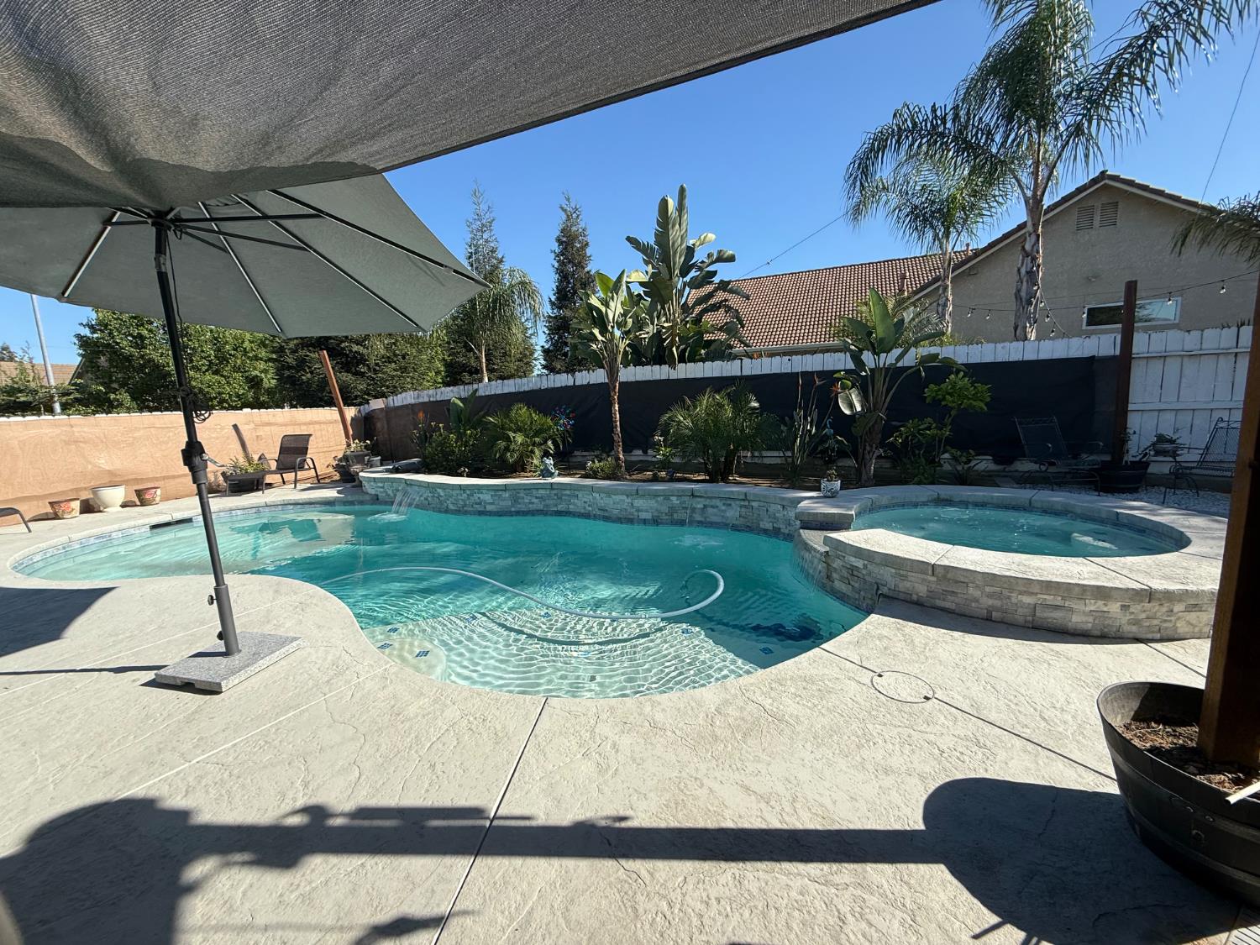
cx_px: 630
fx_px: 510
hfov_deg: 102.1
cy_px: 472
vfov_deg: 85.7
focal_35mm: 14
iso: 50
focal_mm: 2.22
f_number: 2.2
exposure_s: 1/1211
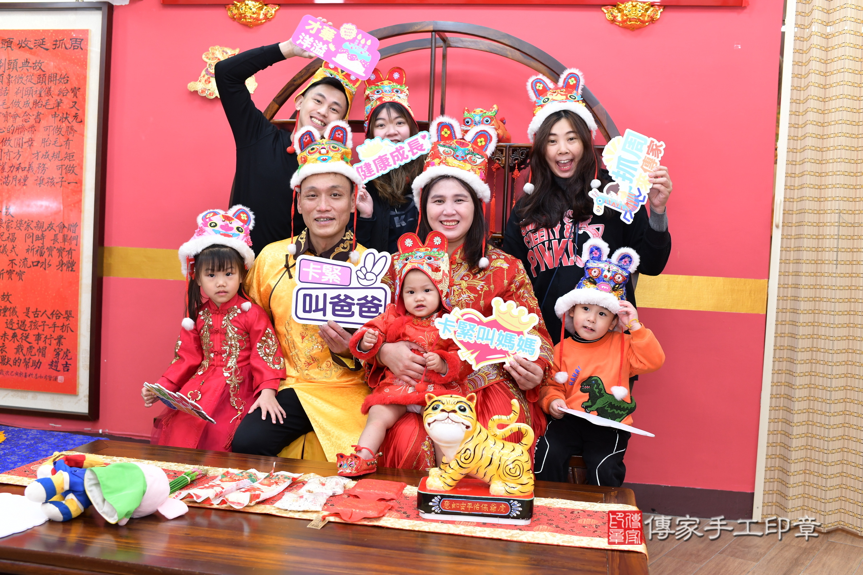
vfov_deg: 37.9
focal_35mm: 35
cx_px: 432
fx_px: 839
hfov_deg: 54.4
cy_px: 288
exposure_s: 1/200
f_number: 4.5
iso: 800
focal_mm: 35
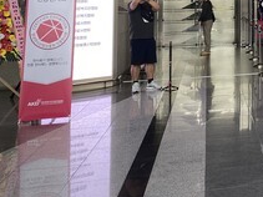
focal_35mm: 74
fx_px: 562
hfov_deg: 22.7
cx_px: 365
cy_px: -67
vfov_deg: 18.4
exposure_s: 1/120
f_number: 1.8
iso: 32
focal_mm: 4.25
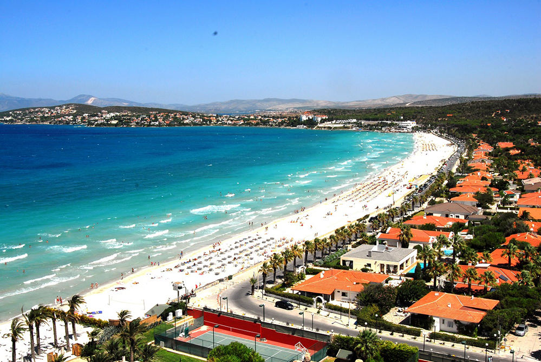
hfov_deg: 46.4
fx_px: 632
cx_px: 270
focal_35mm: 42
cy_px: 181
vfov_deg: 32.0
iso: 100
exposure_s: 1/125
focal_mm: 28
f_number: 14
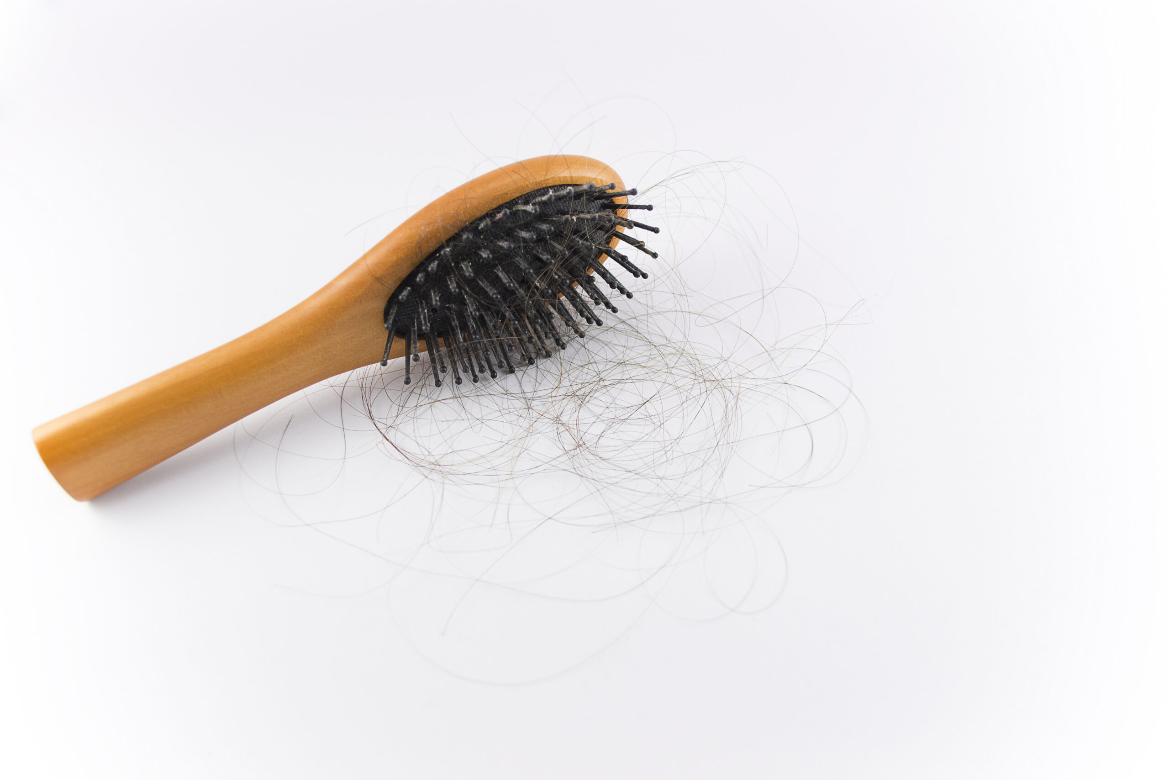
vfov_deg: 43.6
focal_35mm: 30
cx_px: 584
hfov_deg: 61.9
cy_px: 390
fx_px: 974
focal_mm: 20
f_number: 4.5
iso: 400
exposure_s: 1/50
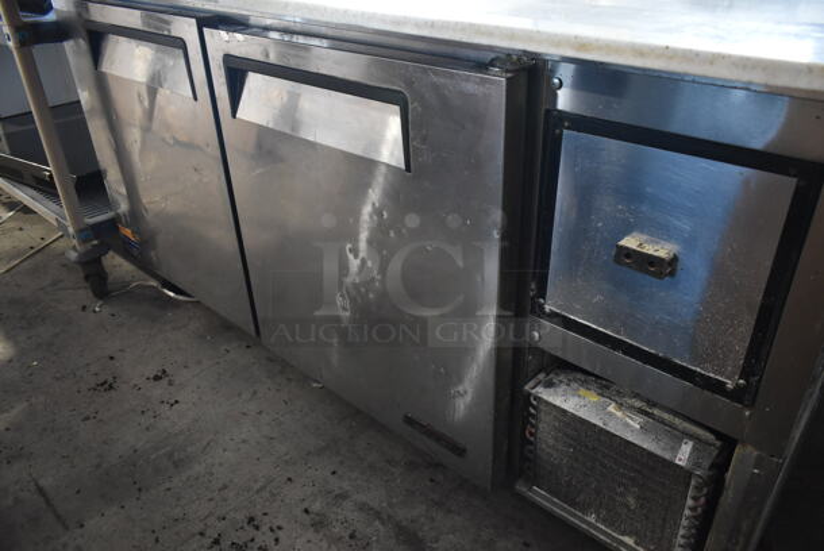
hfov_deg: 67.3
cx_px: 412
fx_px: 619
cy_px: 276
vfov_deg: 48.0
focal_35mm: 27
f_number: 3.5
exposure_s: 1/30
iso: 1600
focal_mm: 18
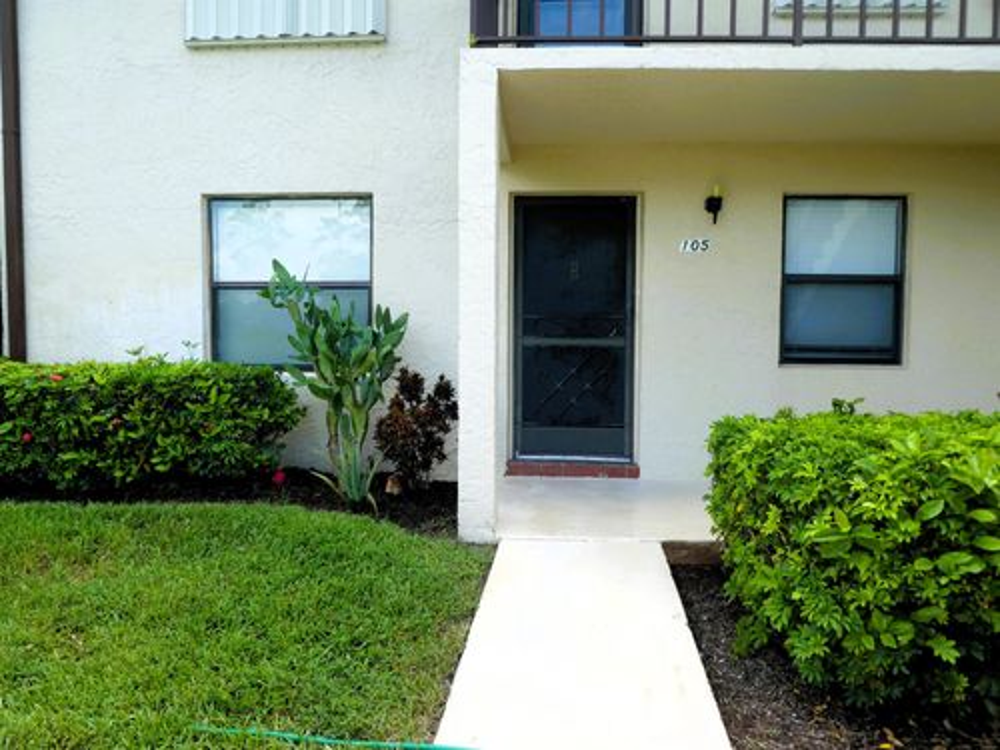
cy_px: 375
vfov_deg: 56.8
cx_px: 500
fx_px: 693
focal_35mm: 24
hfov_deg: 71.6
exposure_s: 1/200
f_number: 3.3
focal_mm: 4.3
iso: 80
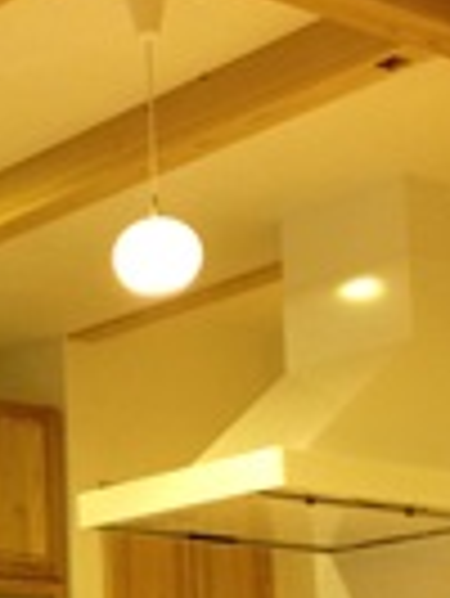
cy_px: 585
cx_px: -112
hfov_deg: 12.2
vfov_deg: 16.4
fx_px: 2042
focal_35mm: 118
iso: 160
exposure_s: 1/20
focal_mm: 4.28
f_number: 2.4
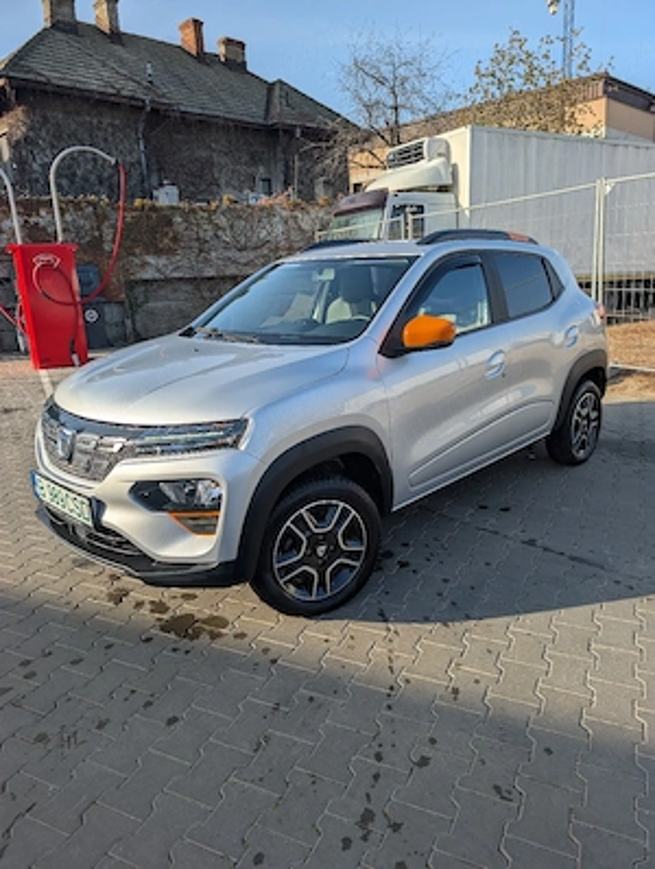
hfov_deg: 57.0
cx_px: 328
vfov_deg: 71.5
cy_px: 434
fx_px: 604
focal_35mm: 24
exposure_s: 1/1250
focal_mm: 6.9
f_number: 1.68
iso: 21
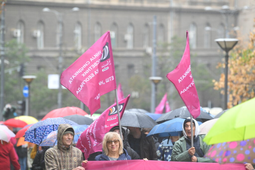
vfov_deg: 6.9
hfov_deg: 10.3
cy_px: 85
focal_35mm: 200
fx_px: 1417
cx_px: 128
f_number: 4
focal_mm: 200
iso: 400
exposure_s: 1/320
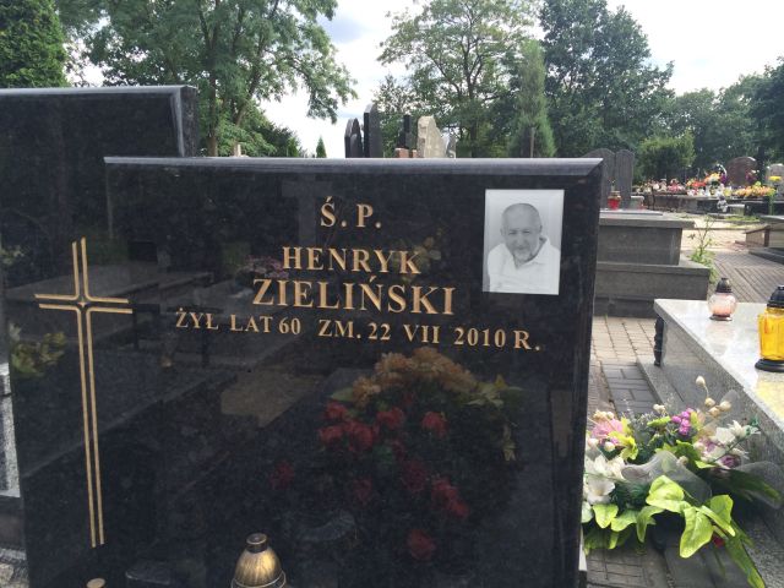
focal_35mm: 29
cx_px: 392
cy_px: 294
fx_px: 657
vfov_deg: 48.2
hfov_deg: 61.7
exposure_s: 1/432
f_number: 2.2
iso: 32
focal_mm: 4.15
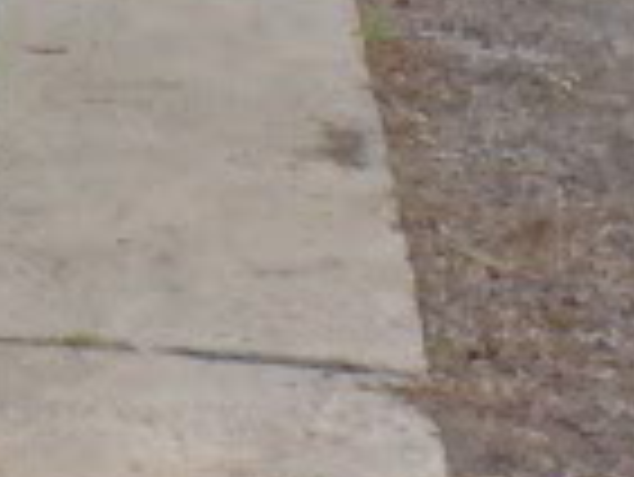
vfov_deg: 7.0
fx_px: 3849
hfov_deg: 8.9
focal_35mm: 210
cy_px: -50
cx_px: -603
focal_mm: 6.1
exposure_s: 1/60
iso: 300
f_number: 2.8
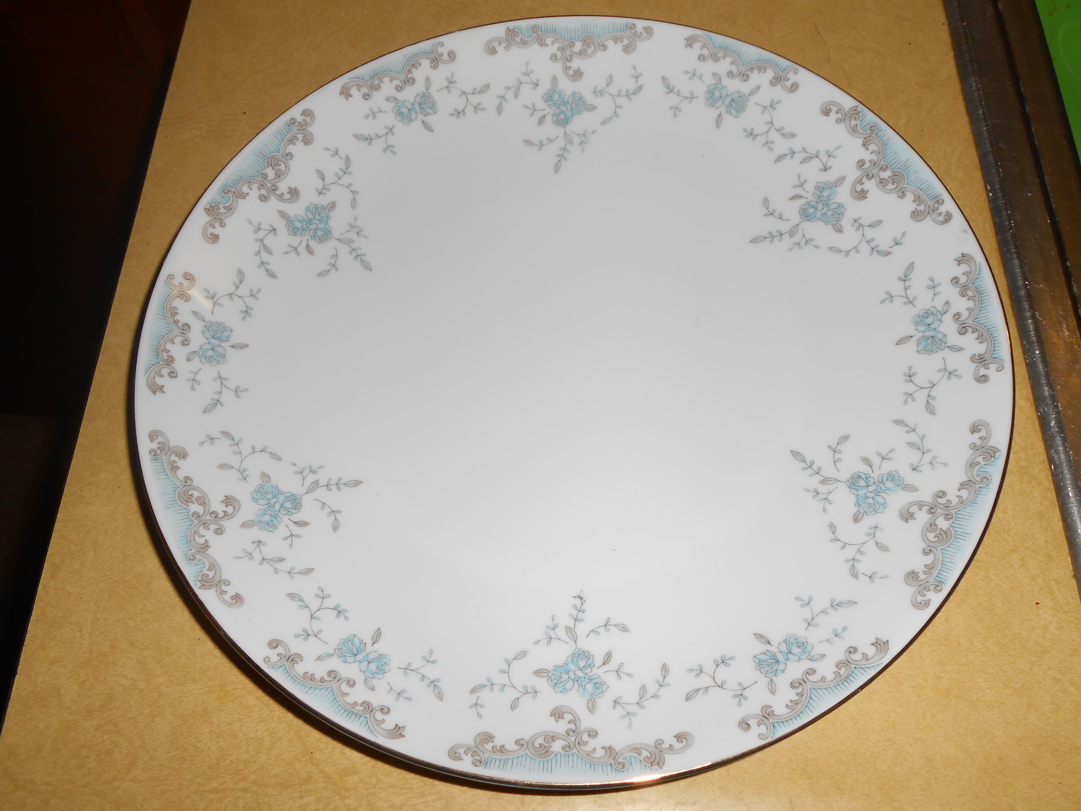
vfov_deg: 46.8
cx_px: 540
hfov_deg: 60.0
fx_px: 937
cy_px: 406
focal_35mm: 30
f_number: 3.8
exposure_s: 1/25
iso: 80
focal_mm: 5.3
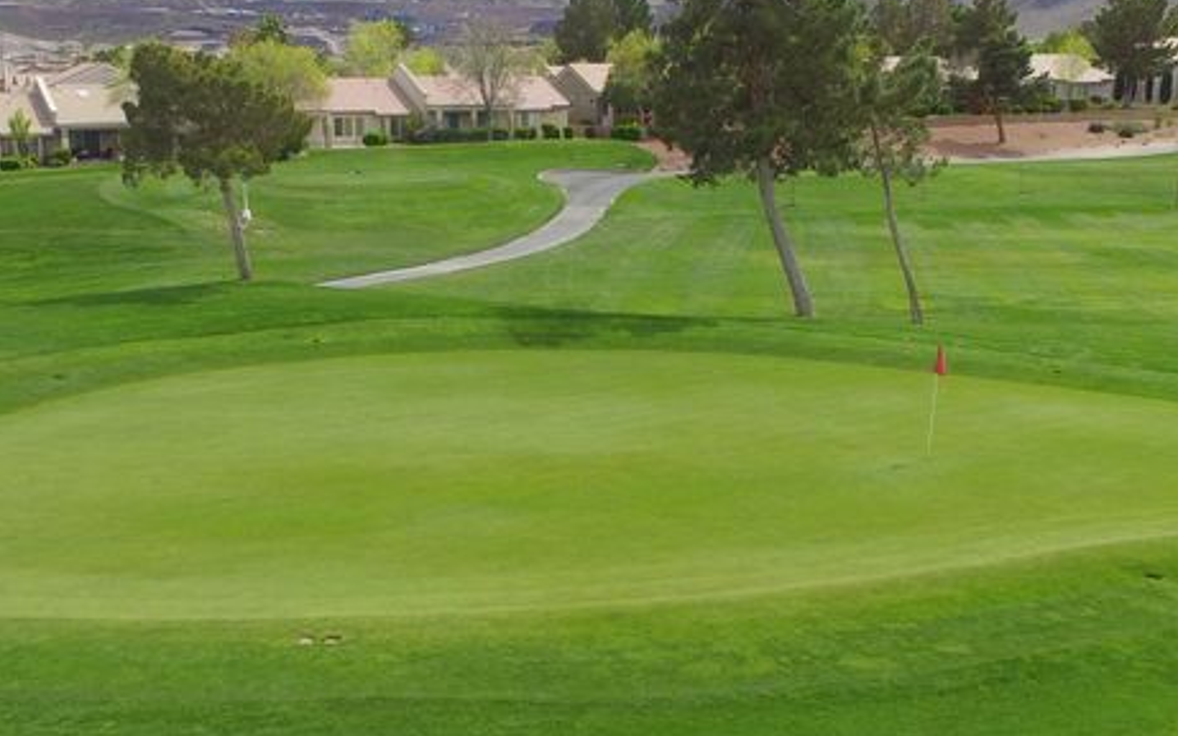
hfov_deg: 43.4
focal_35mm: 46
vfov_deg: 27.9
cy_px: 473
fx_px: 1477
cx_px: 498
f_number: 2.8
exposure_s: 1/756
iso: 100
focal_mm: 3.61
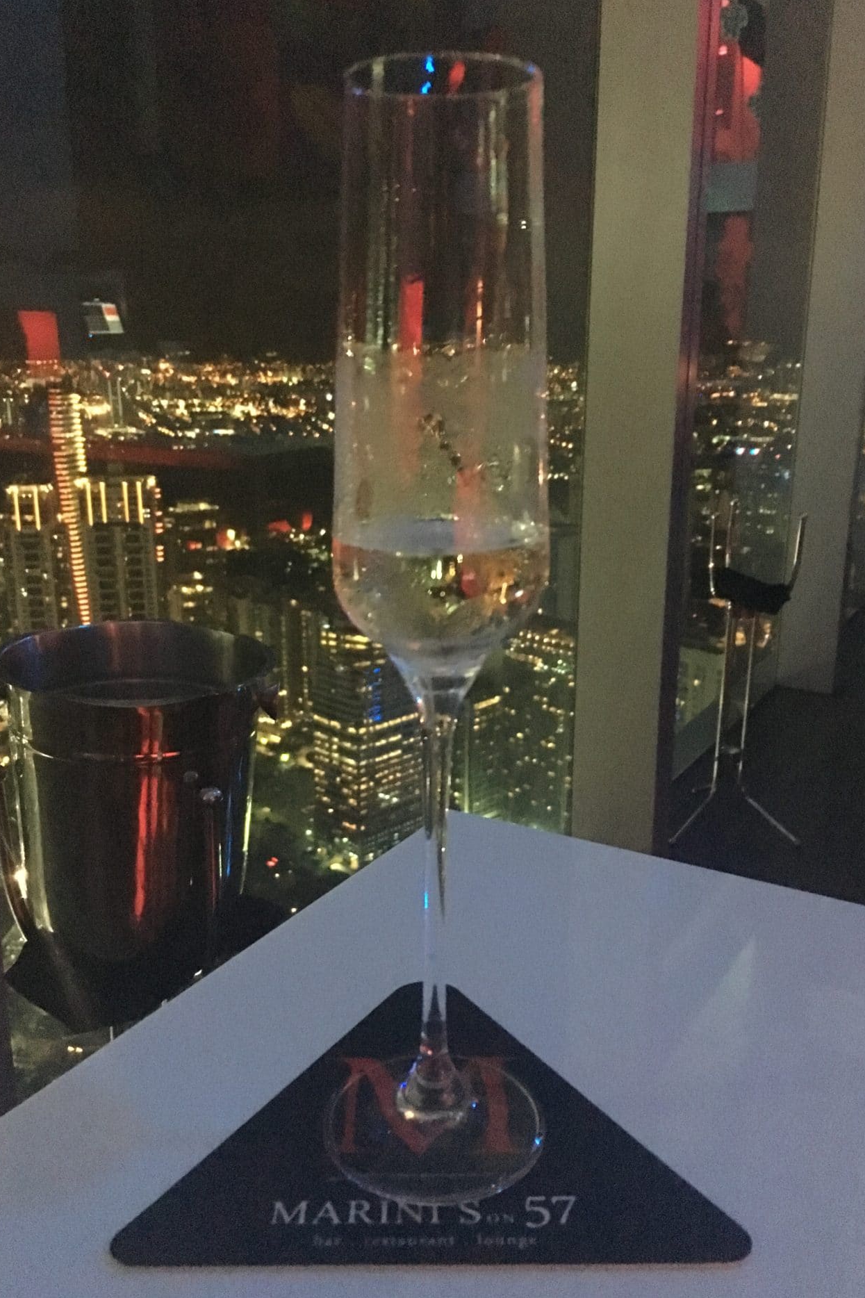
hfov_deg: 42.3
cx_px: 425
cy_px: 655
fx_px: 1117
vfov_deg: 60.3
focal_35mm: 31
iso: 2000
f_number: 2.2
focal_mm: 4.15
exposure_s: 1/17
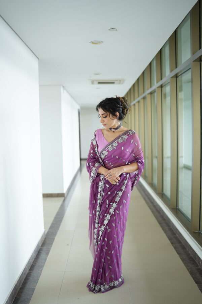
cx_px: 101
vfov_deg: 54.4
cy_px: 152
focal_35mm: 35
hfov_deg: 37.9
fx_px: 295
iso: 200
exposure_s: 1/320
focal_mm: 35
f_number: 1.4
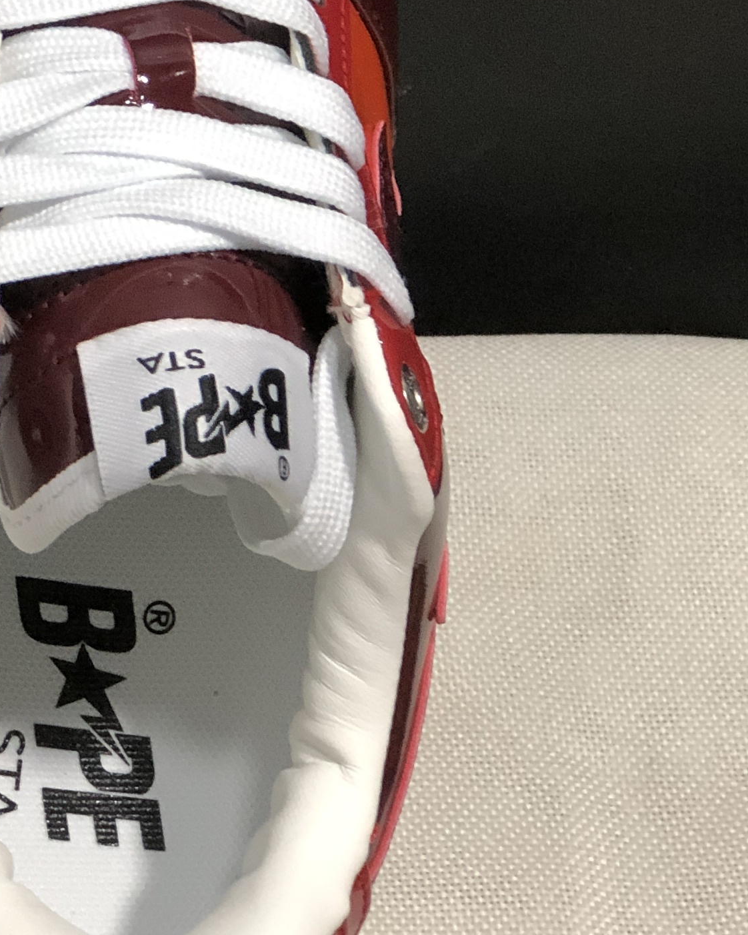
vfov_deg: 11.9
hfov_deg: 9.5
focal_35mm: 160
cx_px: -206
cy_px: 23
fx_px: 4427
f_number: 2.8
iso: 125
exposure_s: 1/30
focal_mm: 6.6
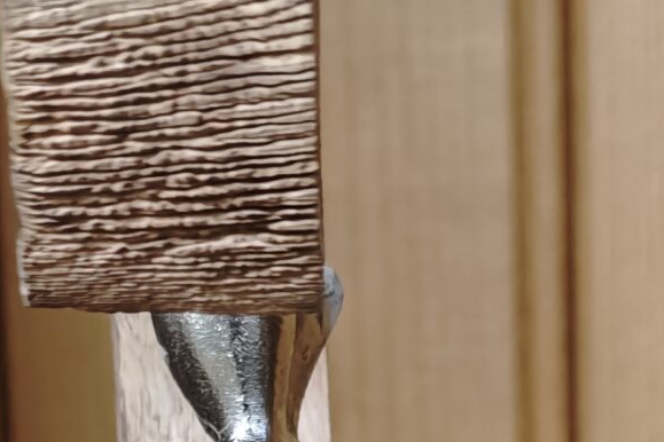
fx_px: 2969
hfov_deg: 12.8
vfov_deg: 7.8
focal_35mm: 161
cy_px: 1100
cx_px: 252
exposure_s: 1/33.3
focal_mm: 8.72
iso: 1250
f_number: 1.63
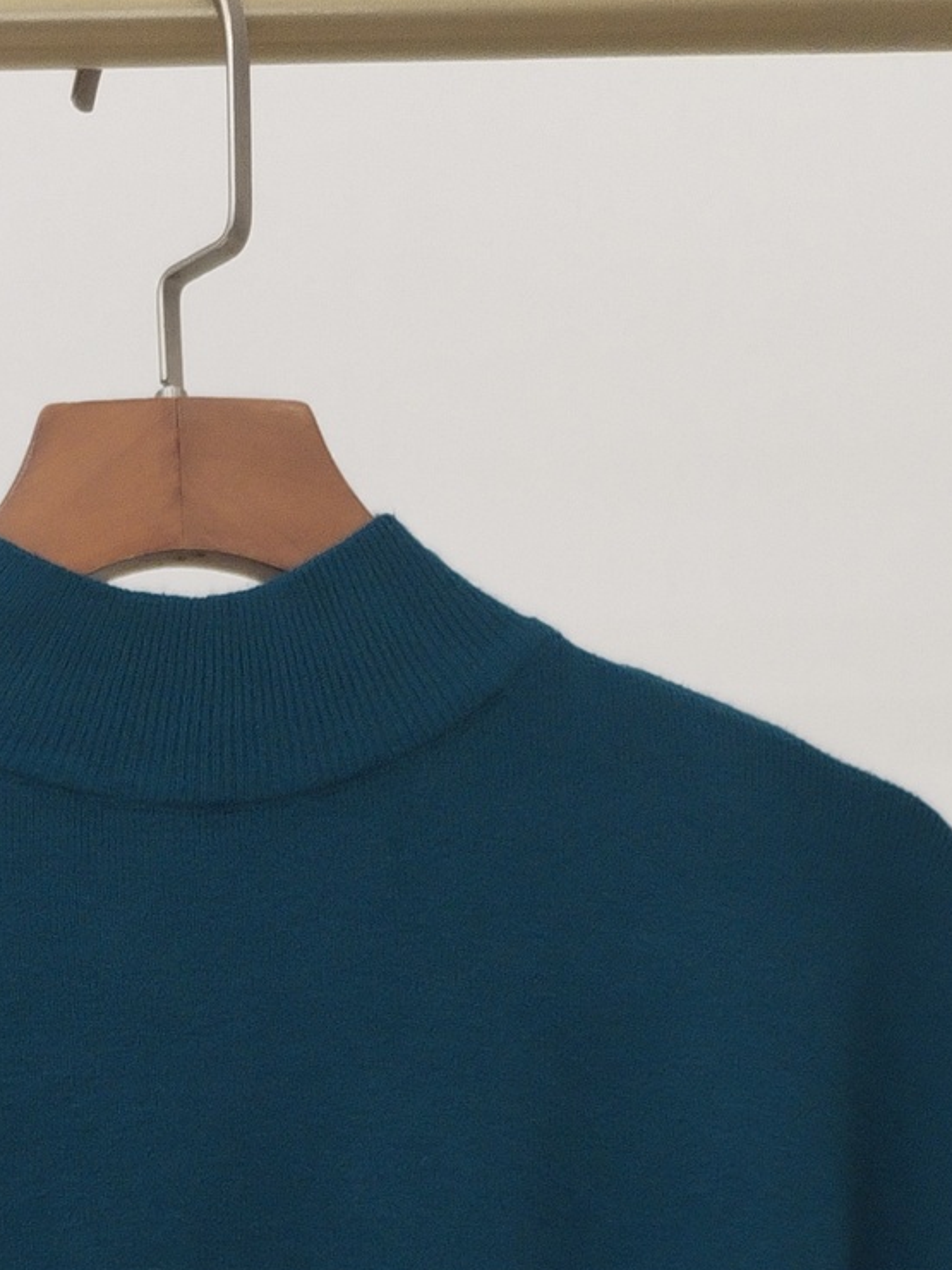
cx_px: 187
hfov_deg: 15.6
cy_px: 1975
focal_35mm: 94
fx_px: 3447
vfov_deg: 18.2
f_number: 1.8
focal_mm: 4.75
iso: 377
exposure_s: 1/60
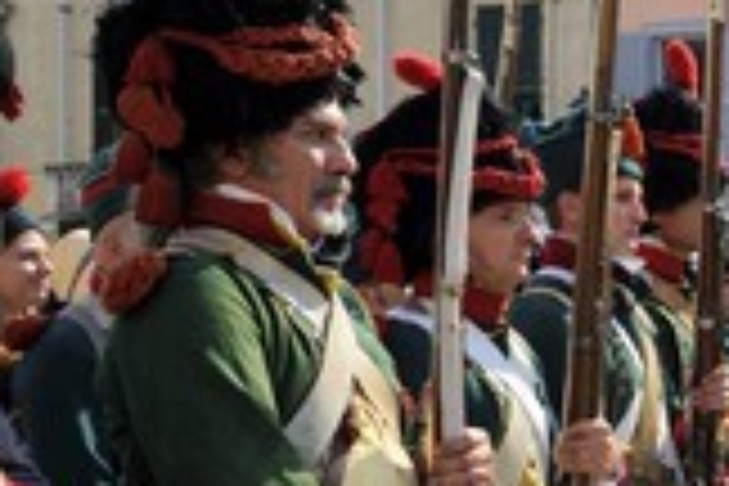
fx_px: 1681
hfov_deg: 22.7
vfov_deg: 16.3
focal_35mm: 83
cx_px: 846
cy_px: 382
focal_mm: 32
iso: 400
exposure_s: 1/320
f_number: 10
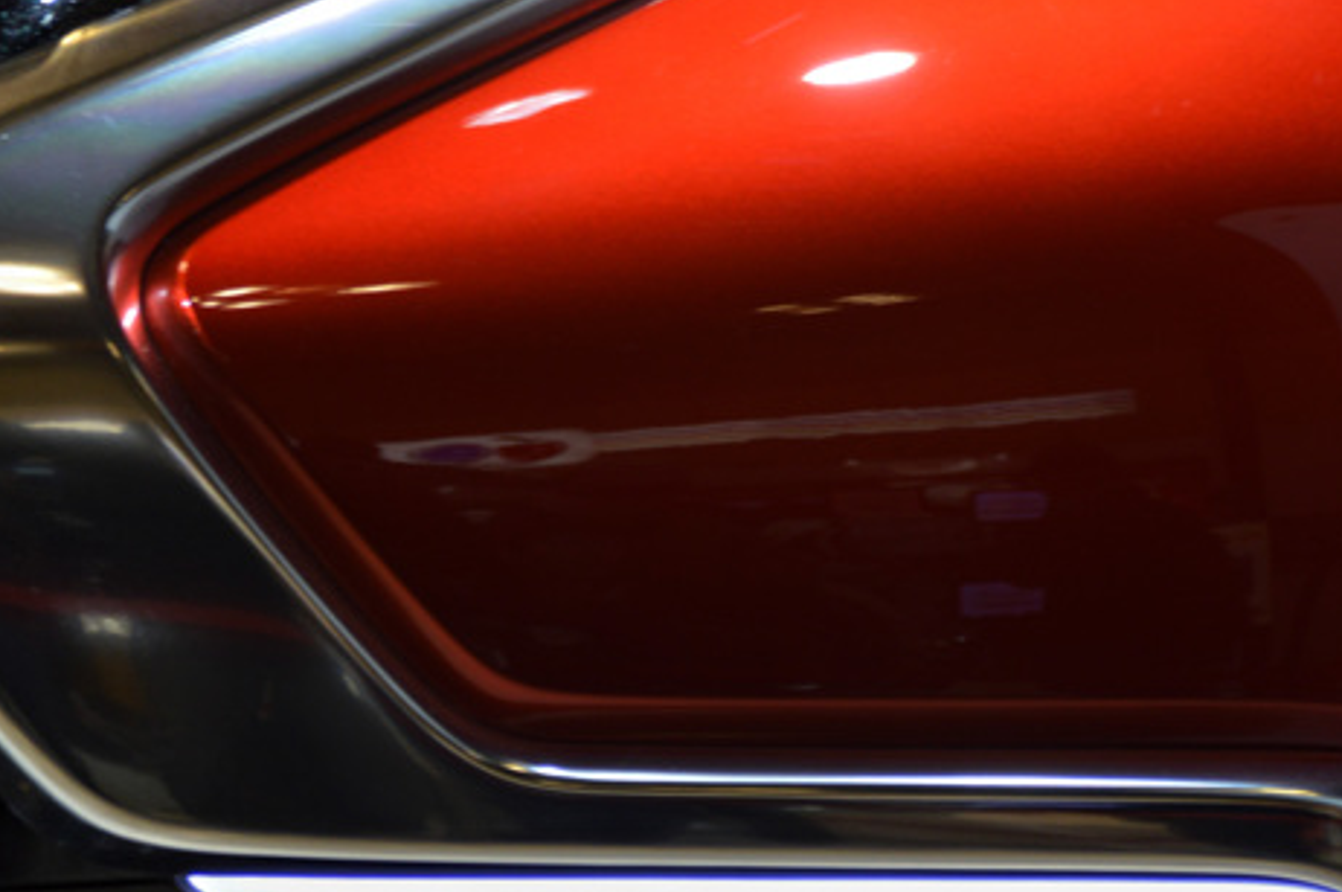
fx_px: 14858
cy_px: 17
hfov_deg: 5.2
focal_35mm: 399
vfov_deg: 3.4
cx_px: 593
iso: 320
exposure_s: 1/125
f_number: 5.6
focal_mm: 120
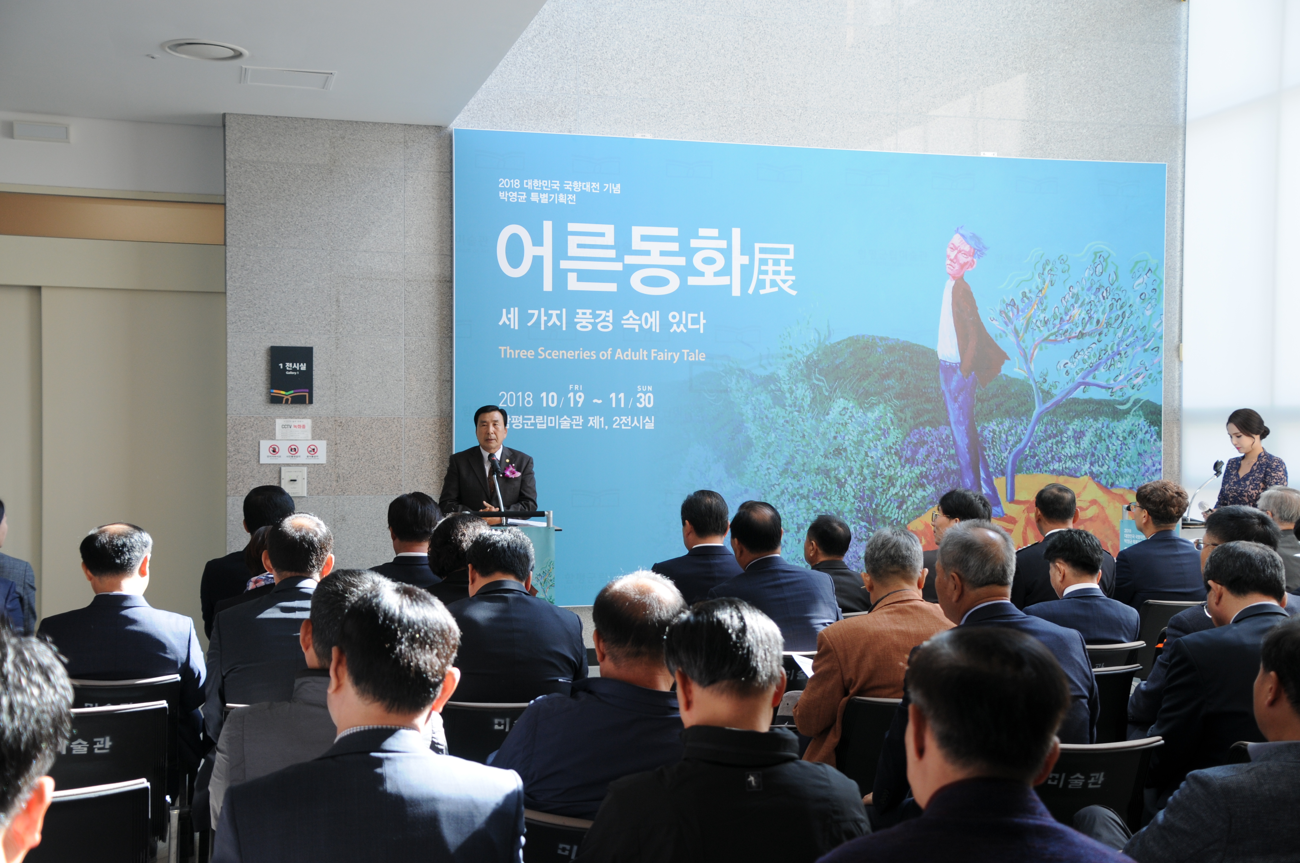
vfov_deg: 31.8
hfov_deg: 46.4
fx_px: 1515
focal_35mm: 42
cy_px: 432
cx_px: 650
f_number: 4
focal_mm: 28
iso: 250
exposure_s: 1/60
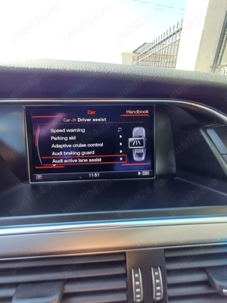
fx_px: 140
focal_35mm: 16
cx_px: 114
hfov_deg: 78.1
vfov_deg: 94.5
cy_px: 152
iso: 80
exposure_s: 1/100
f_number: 2.2
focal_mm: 1.64
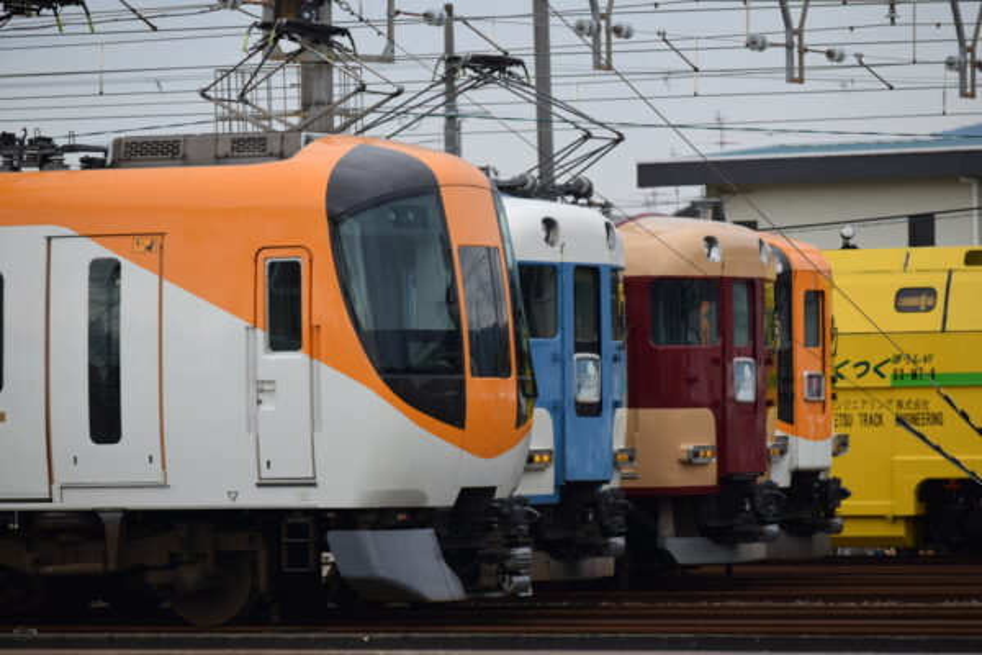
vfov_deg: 6.3
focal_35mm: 218
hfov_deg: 9.5
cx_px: 491
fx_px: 5932
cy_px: 328
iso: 400
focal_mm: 145
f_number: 5.6
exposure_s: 1/500
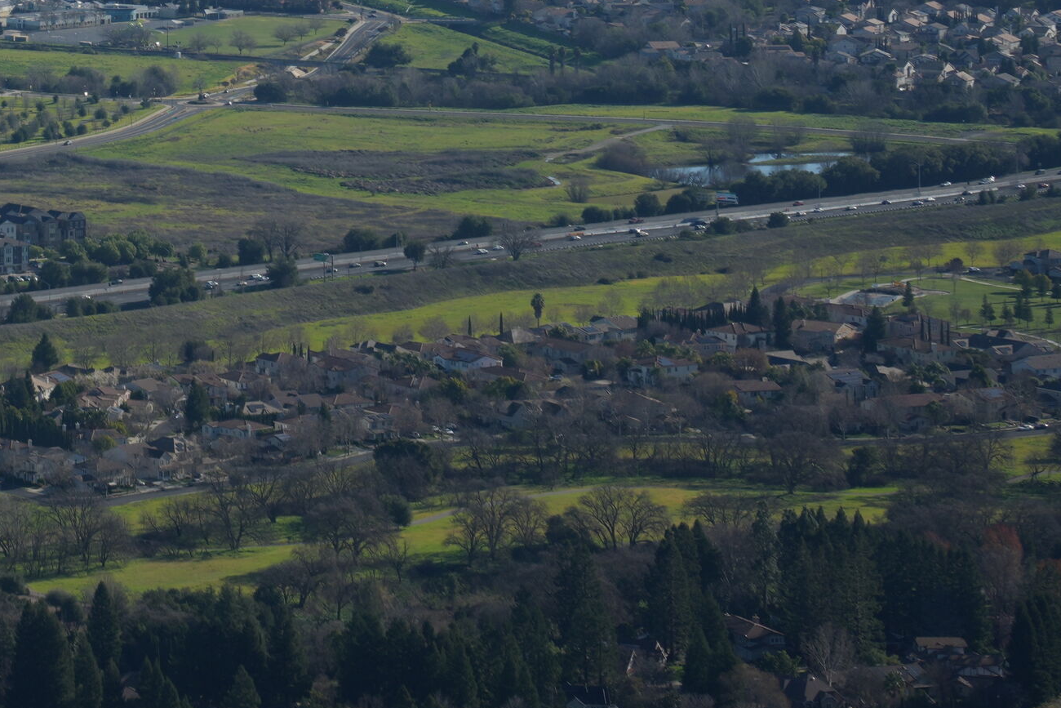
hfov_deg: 9.2
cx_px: -695
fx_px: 6366
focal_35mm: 216
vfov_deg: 6.3
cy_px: -292
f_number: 5.6
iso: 100
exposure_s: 1/640
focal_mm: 65
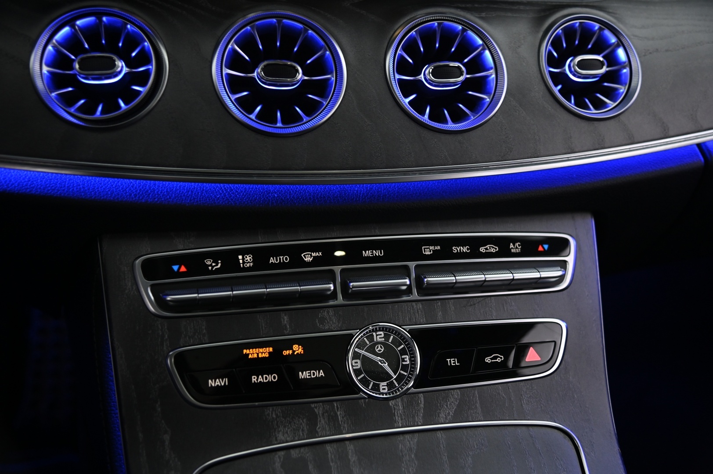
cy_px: 237
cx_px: 356
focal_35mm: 40
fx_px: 792
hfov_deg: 48.5
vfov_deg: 33.3
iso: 2000
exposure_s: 1/30
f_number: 4
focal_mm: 40
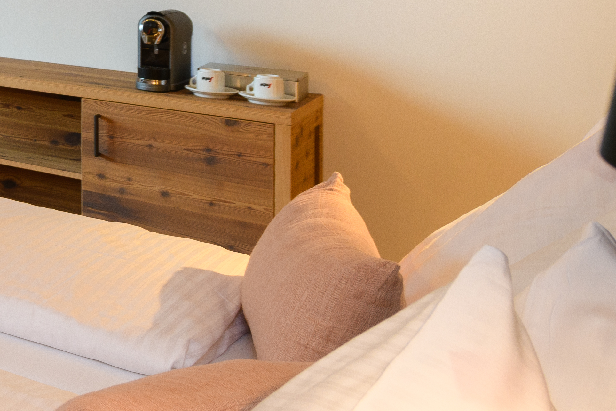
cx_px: -683
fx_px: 1027
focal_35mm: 60
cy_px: -99
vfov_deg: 20.9
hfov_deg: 18.0
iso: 100
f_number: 6.3
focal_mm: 14
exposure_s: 1/10
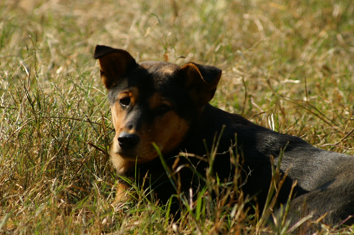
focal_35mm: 721
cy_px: 120
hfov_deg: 2.9
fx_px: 7082
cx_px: 196
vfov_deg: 1.9
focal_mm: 400
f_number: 6.3
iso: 250
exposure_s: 1/500
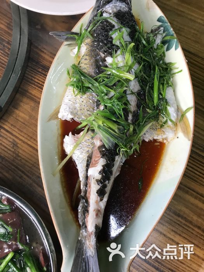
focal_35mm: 28
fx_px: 220
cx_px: 102
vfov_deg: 63.4
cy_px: 136
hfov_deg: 49.7
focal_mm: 3.99
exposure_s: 1/33
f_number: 1.8
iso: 25
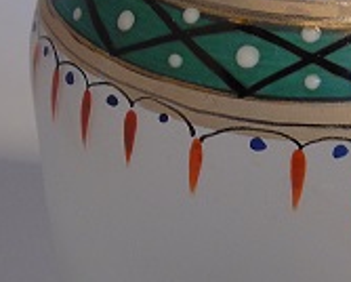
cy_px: 139
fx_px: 2101
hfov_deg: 9.5
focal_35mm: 202
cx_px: 210
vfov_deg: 7.7
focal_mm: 9.6
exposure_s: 1/30
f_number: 4.3
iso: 100
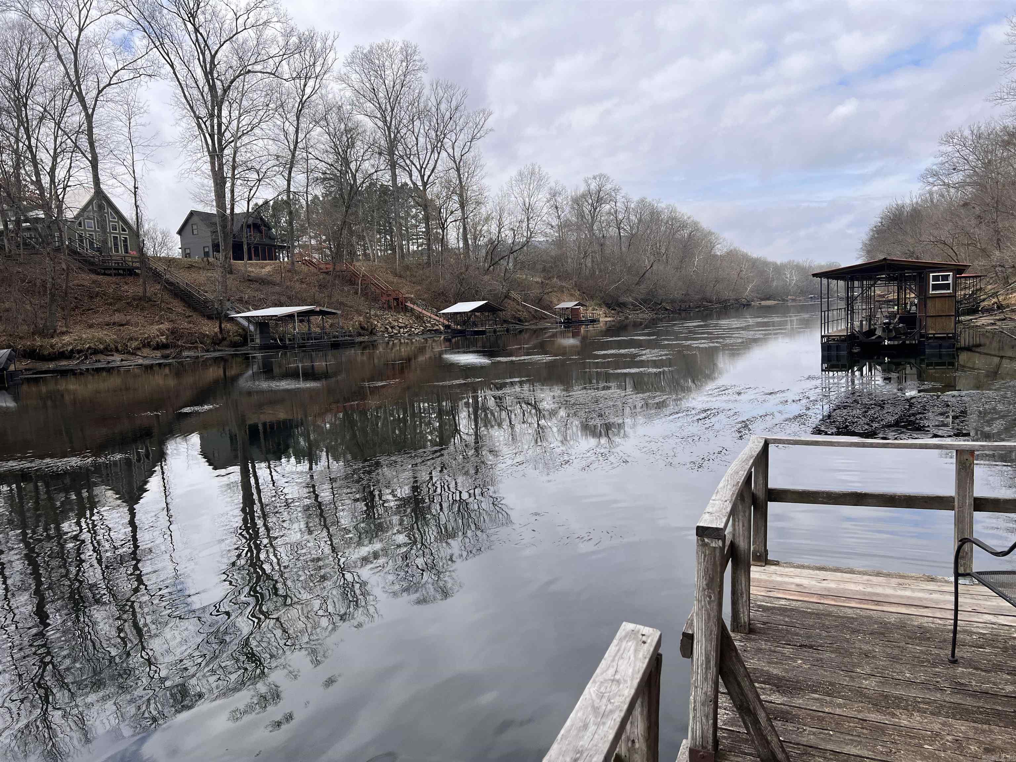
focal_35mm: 26
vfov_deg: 53.1
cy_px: 381
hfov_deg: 67.3
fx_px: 763
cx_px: 508
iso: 50
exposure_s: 1/3165
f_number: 1.5
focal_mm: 5.7
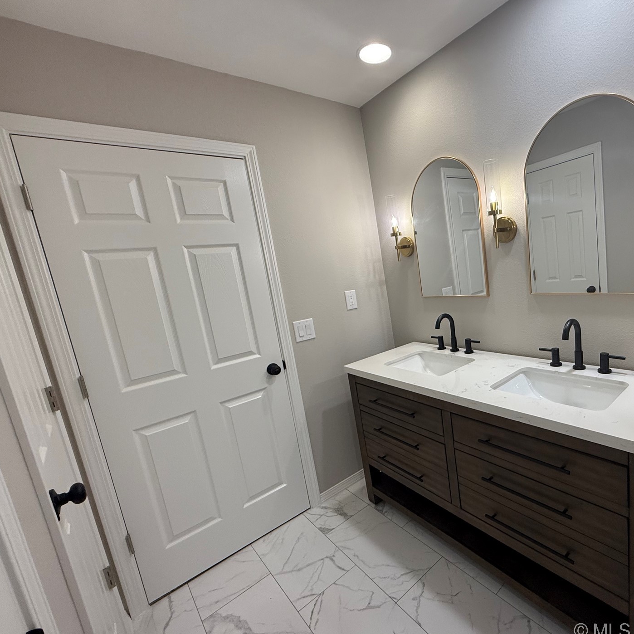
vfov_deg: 84.0
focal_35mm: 17
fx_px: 352
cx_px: 417
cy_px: 323
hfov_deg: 81.4
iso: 125
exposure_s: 1/120
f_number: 2.2
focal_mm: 2.22
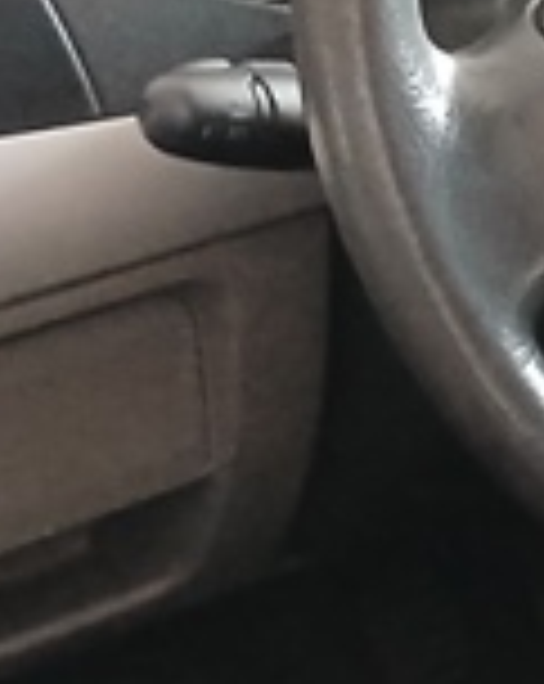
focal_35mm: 134
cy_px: 531
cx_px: 1137
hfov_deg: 10.4
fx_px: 2705
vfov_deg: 14.3
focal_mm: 3.98
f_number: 1.8
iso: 1250
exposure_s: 1/15
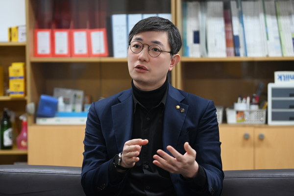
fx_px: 947
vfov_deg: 11.8
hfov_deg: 17.6
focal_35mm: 116
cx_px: 147
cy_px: 98
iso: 1000
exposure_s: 1/200
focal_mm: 116
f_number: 2.8
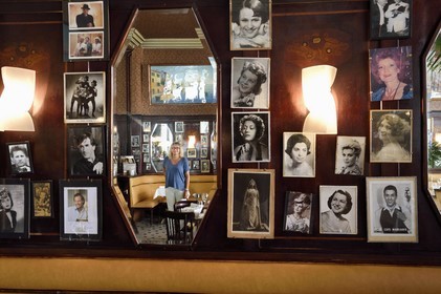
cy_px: 147
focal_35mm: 31
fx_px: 379
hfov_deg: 60.3
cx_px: 220
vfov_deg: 42.3
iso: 1600
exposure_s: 1/30
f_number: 11
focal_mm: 31
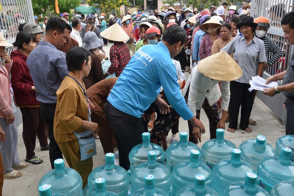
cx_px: 147
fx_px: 286
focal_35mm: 35
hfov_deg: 54.4
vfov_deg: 37.9
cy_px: 98
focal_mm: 35
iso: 400
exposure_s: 1/250
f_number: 8
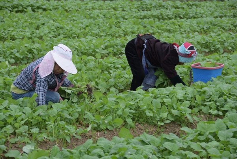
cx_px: 118
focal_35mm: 135
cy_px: 80
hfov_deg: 15.2
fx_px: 889
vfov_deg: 10.2
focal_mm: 90
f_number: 5.6
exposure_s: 1/160
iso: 160
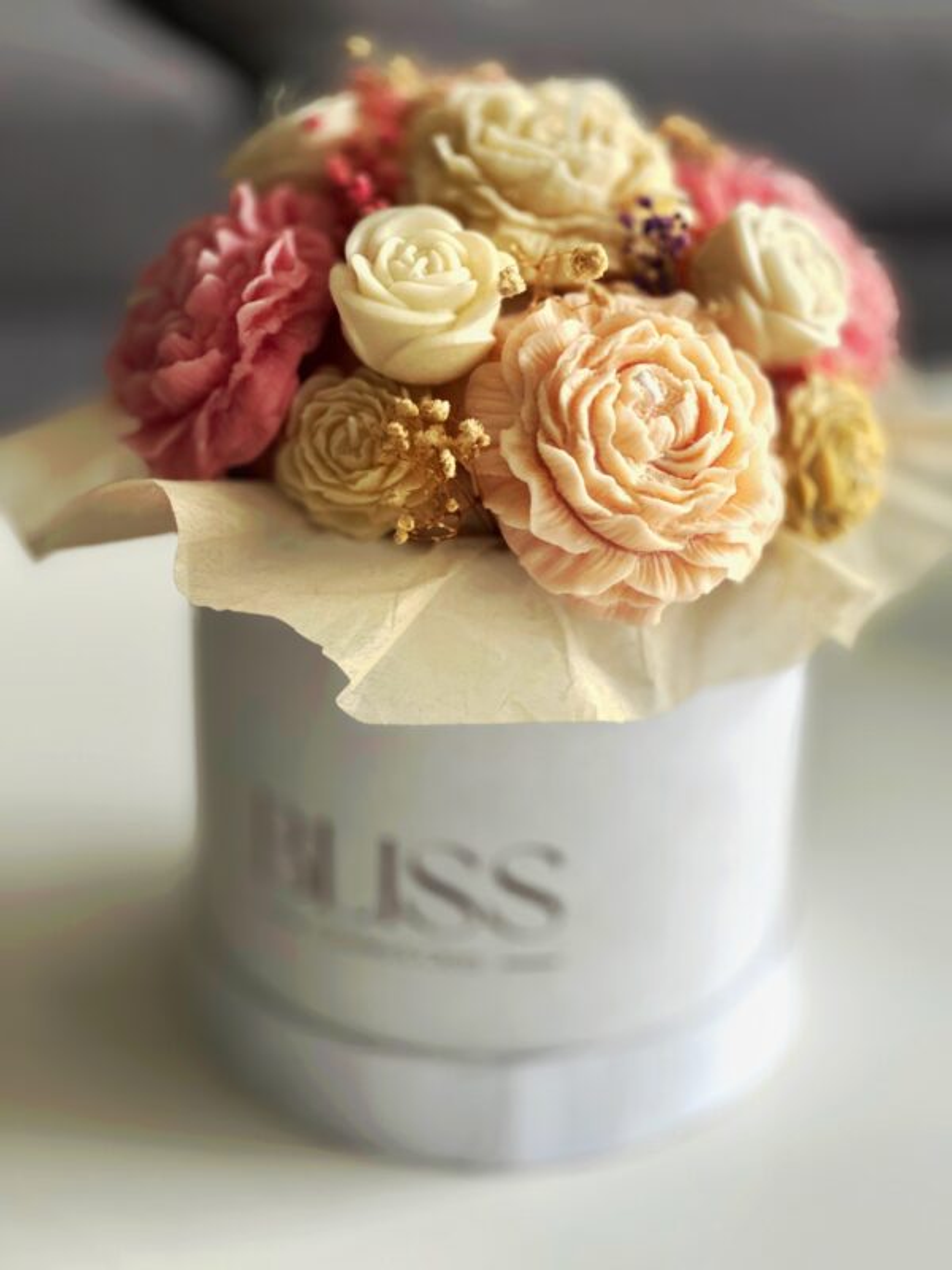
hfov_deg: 19.1
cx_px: 476
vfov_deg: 25.3
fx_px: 2824
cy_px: 635
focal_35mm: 77
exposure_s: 1/121
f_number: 2.8
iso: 160
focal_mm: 9
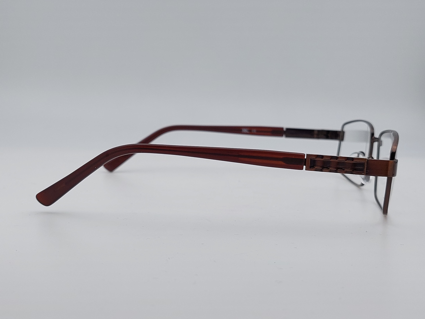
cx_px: 212
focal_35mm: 24
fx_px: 295
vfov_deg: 56.8
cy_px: 160
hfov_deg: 71.6
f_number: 1.8
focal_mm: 5.23
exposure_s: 1/1396
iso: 40
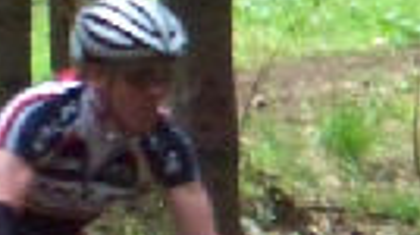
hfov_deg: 2.8
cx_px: -50
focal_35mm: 762
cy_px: 570
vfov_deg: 1.6
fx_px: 8476
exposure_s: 1/160
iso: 400
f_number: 4.4
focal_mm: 19.2
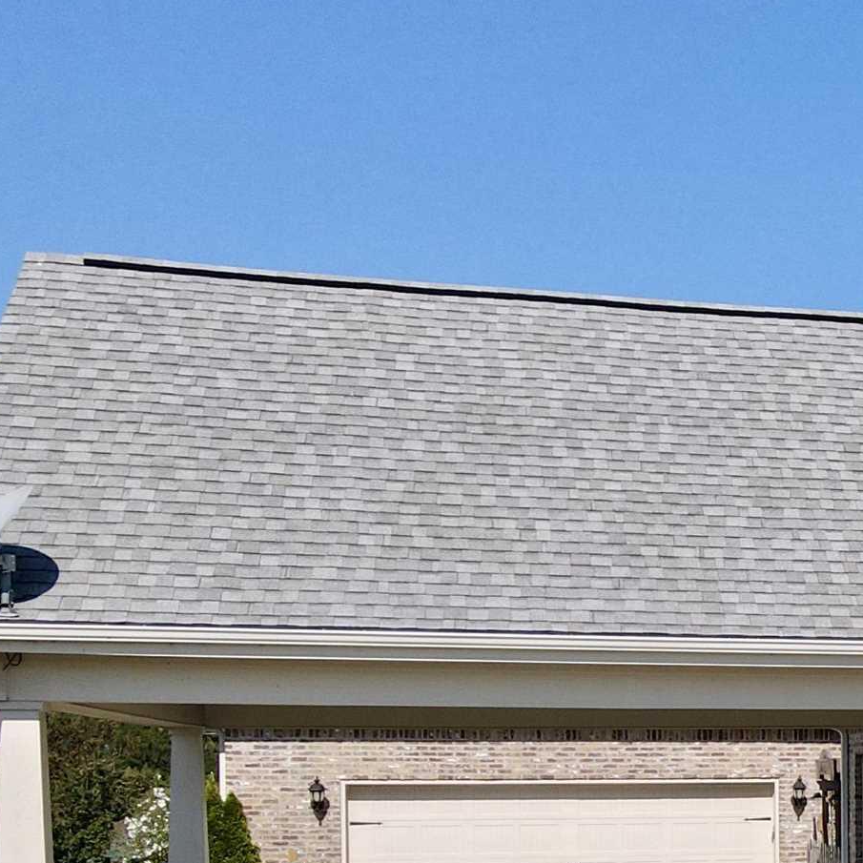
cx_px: 1436
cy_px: 801
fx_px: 2031
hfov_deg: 19.5
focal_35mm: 72
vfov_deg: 23.3
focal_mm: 4.5
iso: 100
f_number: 2.8
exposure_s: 1/1000
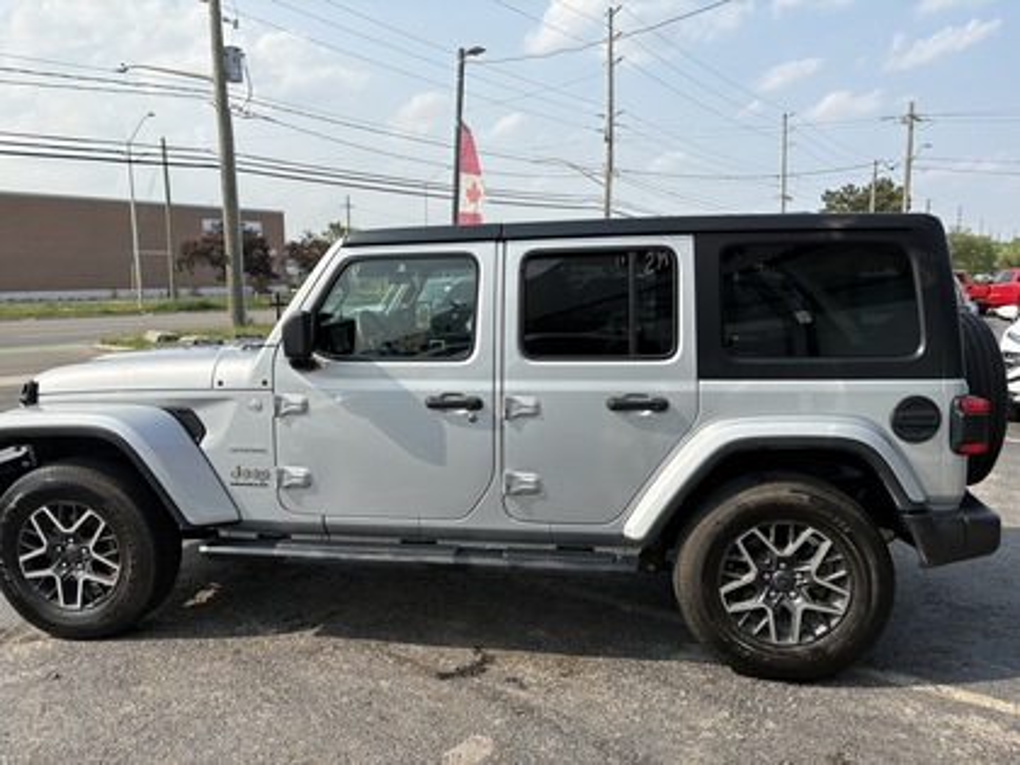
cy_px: 382
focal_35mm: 26
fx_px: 766
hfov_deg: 67.3
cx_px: 510
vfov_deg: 53.1
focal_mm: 5.96
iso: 50
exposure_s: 1/3279
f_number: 1.6
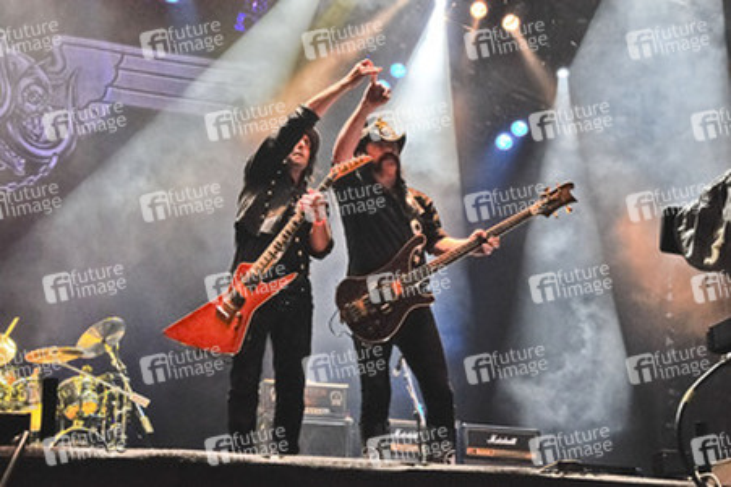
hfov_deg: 26.0
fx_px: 1583
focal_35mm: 78
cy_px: 244
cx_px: 366
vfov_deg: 17.5
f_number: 5
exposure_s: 1/125
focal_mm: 52
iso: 1600
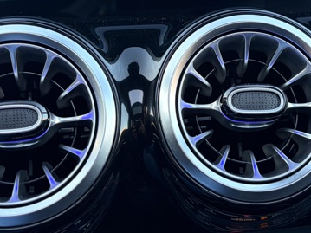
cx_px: 209
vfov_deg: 24.9
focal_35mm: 58
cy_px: 53
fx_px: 521
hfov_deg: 32.9
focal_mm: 5.96
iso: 100
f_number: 1.6
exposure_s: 1/47
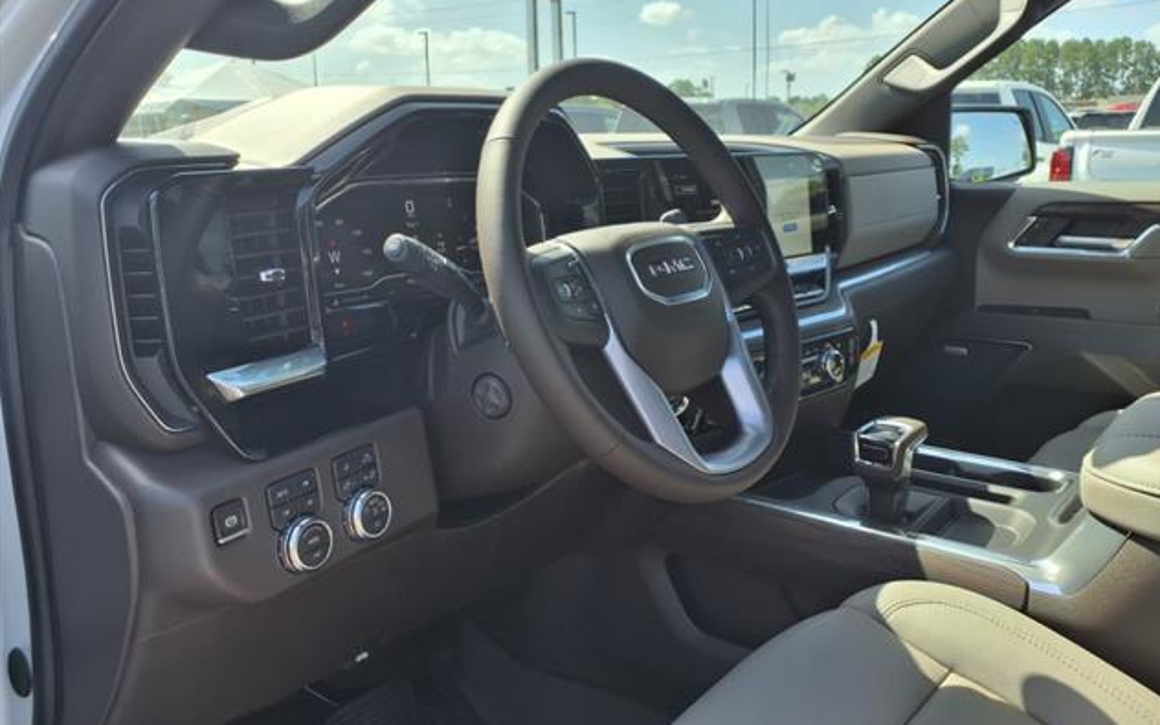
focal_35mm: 29
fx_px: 917
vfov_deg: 43.0
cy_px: 307
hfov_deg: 64.6
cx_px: 578
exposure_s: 1/476
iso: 40
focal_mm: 3.58
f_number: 1.9
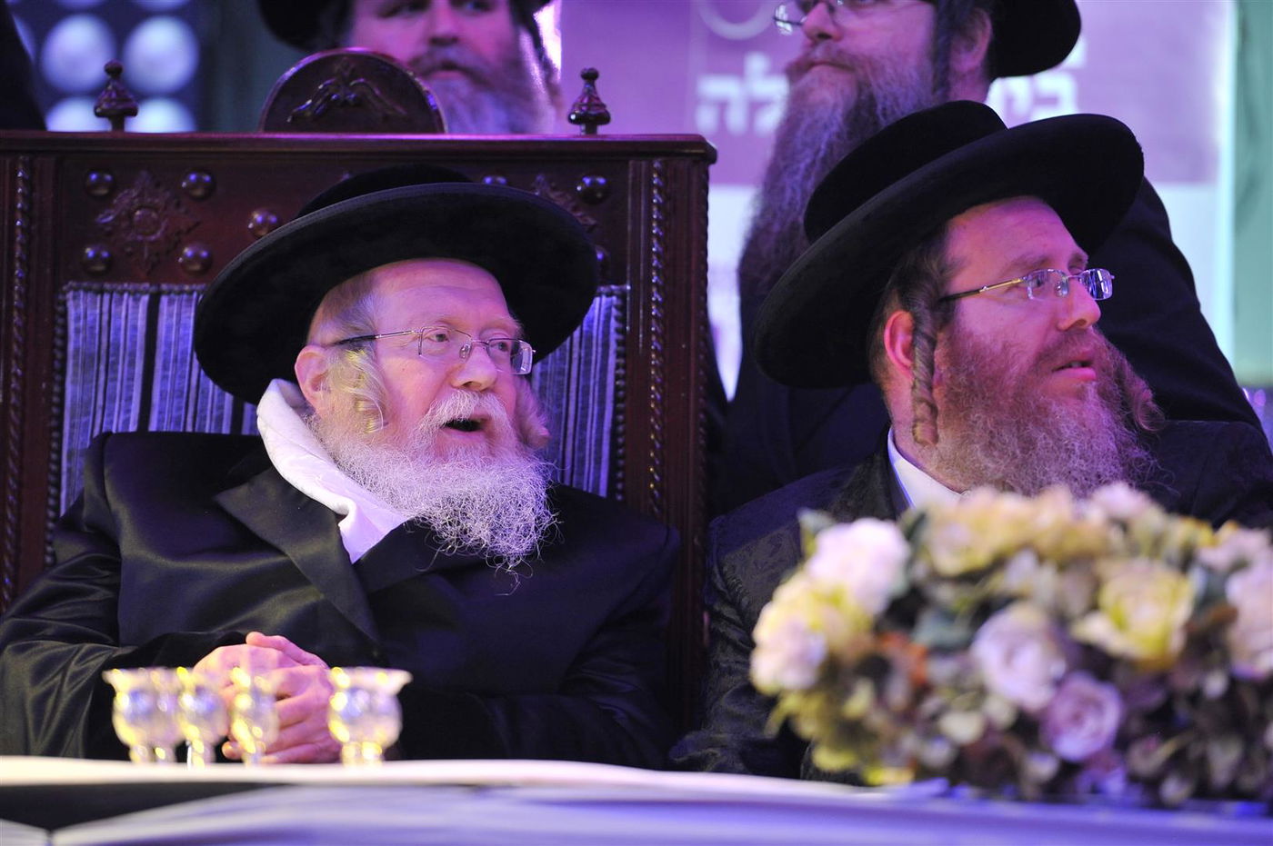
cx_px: 636
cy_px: 423
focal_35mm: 190
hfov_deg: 10.8
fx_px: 6713
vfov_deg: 7.2
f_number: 2.8
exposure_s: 1/160
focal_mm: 190
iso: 2000
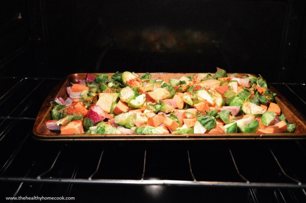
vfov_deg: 34.1
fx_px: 331
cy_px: 102
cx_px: 153
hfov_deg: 49.6
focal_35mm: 39
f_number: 4.2
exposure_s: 1/80
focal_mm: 26
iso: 3200
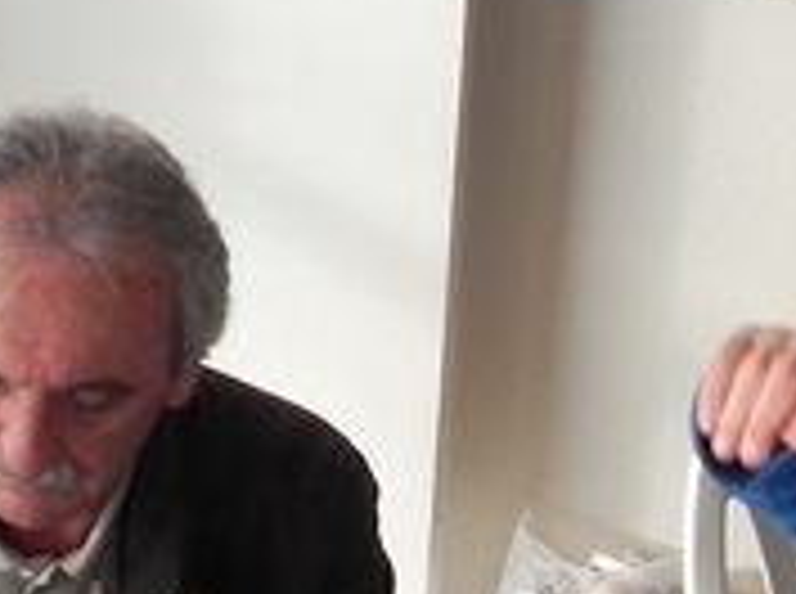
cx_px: 697
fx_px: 2501
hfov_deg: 17.8
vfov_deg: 13.1
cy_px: 749
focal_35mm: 109
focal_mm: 4.6
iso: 160
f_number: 4
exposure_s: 1/103
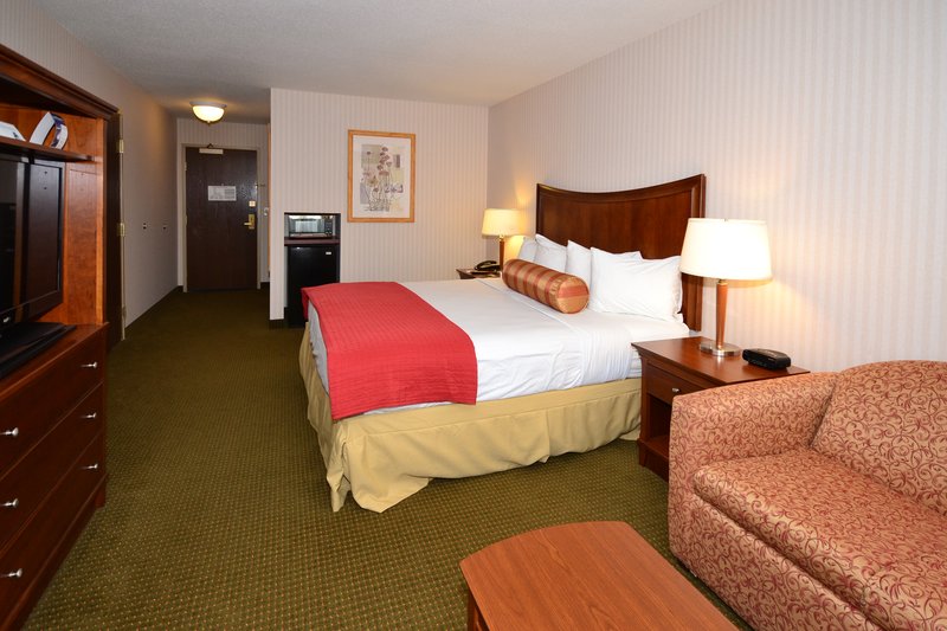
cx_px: 474
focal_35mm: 17
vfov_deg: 69.6
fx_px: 454
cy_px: 316
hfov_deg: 92.5
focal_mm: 11.5
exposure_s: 1/60
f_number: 5.6
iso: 400
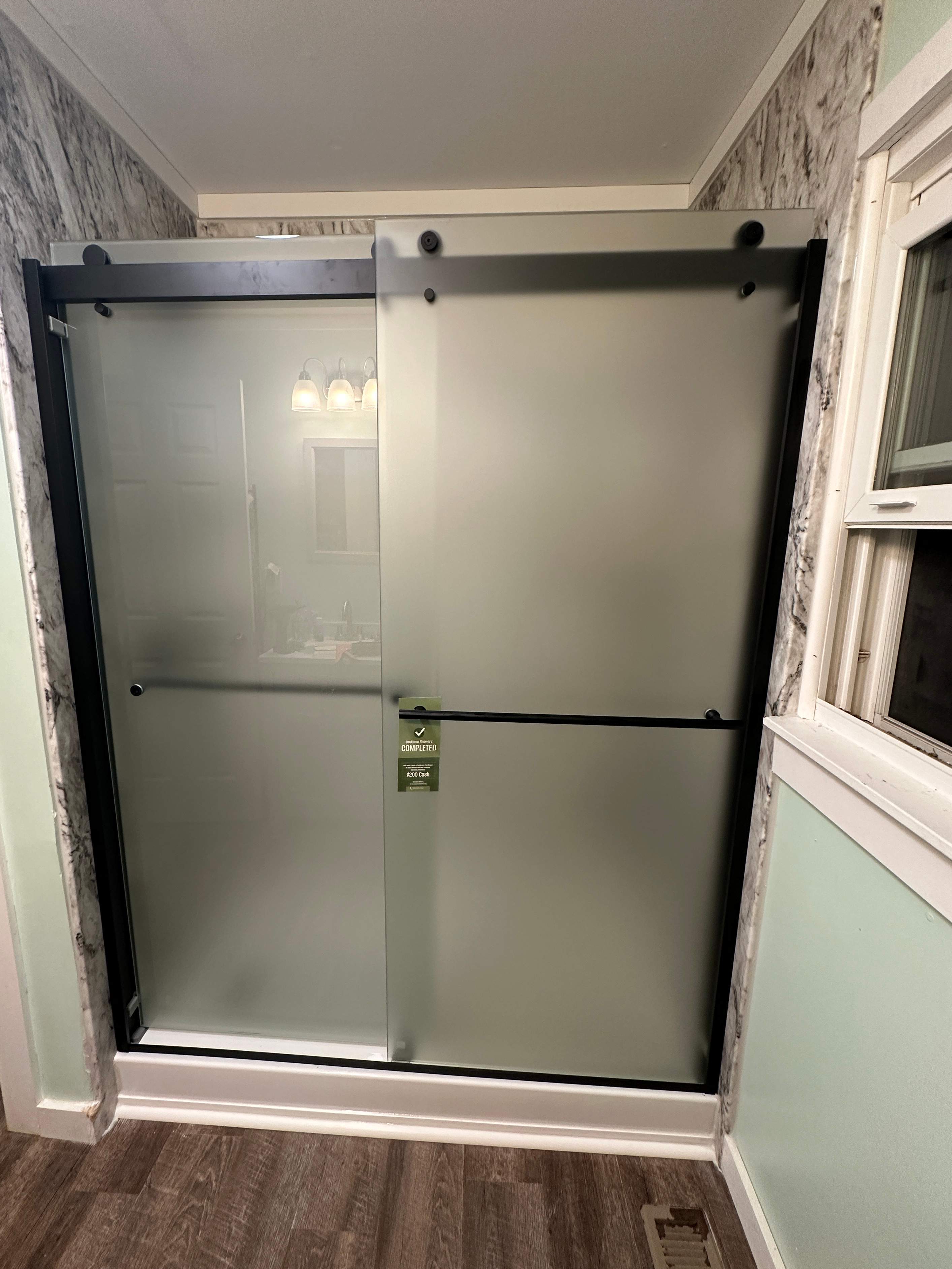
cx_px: 450
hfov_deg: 81.7
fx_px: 550
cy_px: 626
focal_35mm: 15
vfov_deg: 98.2
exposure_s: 1/60
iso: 160
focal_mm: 2.22
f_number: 2.2
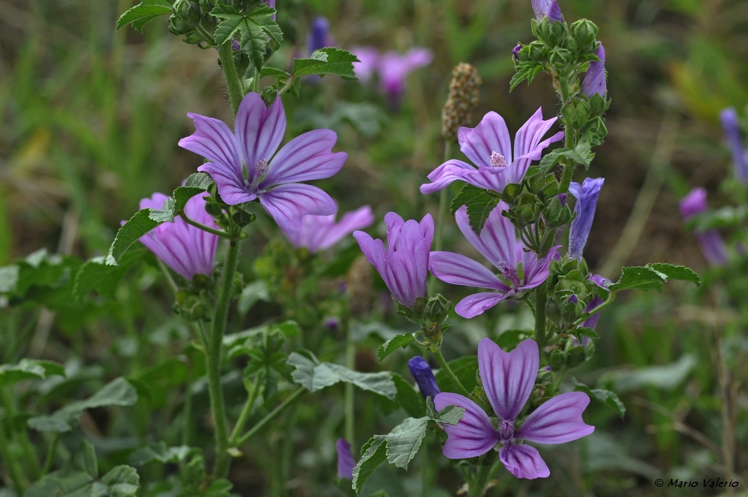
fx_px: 3269
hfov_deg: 13.1
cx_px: 374
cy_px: 248
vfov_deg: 8.7
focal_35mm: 158
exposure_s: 1/320
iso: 1000
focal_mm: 105
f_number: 11
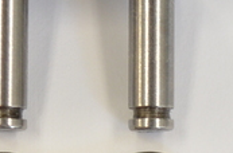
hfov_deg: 6.8
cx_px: 90
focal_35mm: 306
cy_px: 162
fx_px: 1973
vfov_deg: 4.4
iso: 500
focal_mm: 44
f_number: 5.3
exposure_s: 1/50
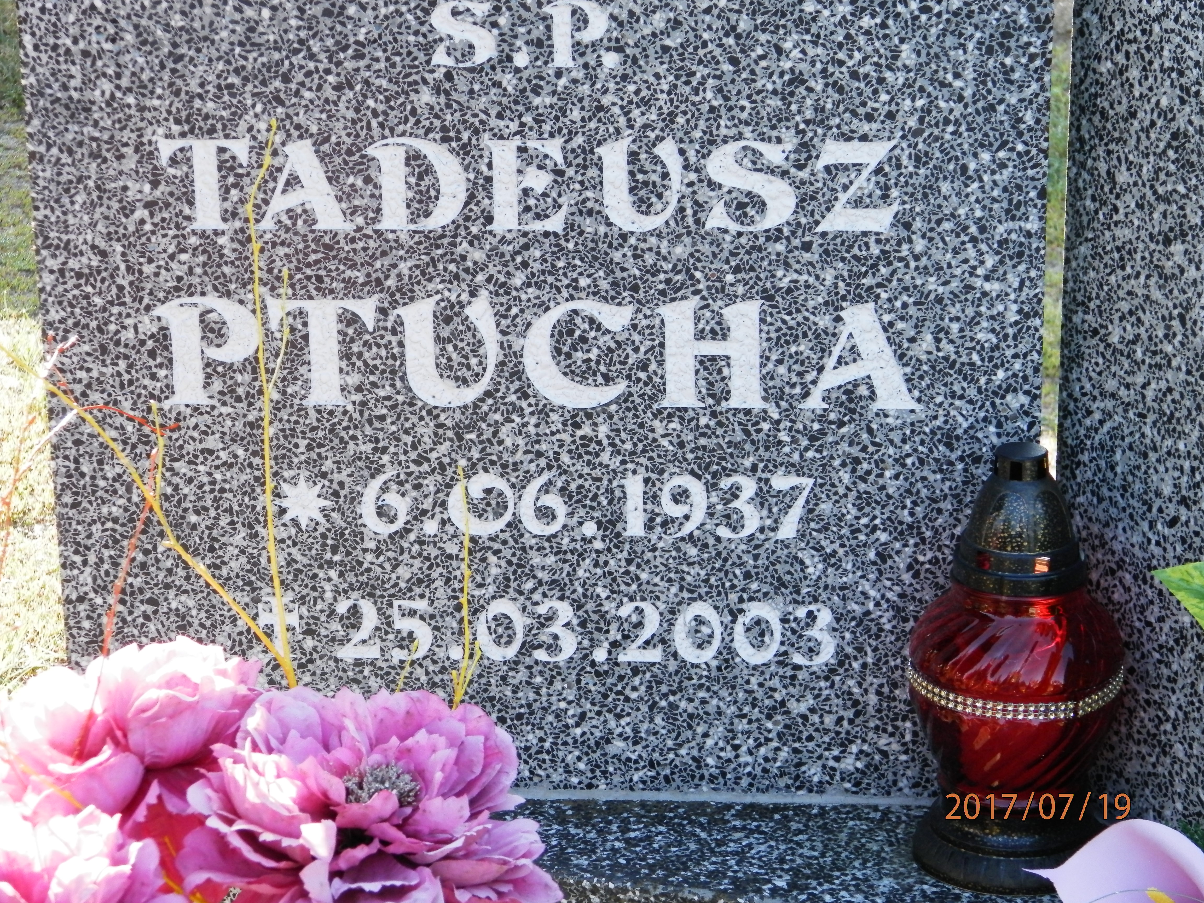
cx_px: 602
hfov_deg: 18.5
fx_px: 3687
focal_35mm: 106
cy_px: 452
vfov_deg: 14.0
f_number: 4.5
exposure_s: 1/125
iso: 200
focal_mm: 19
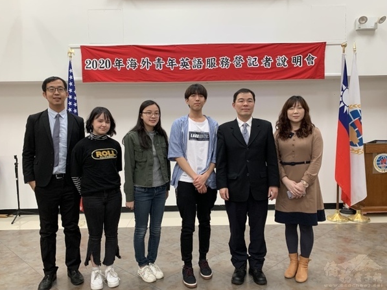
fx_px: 302
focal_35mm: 27
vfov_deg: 51.4
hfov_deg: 65.3
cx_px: 194
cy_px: 149
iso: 160
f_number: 1.8
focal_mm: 4.25
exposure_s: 1/60
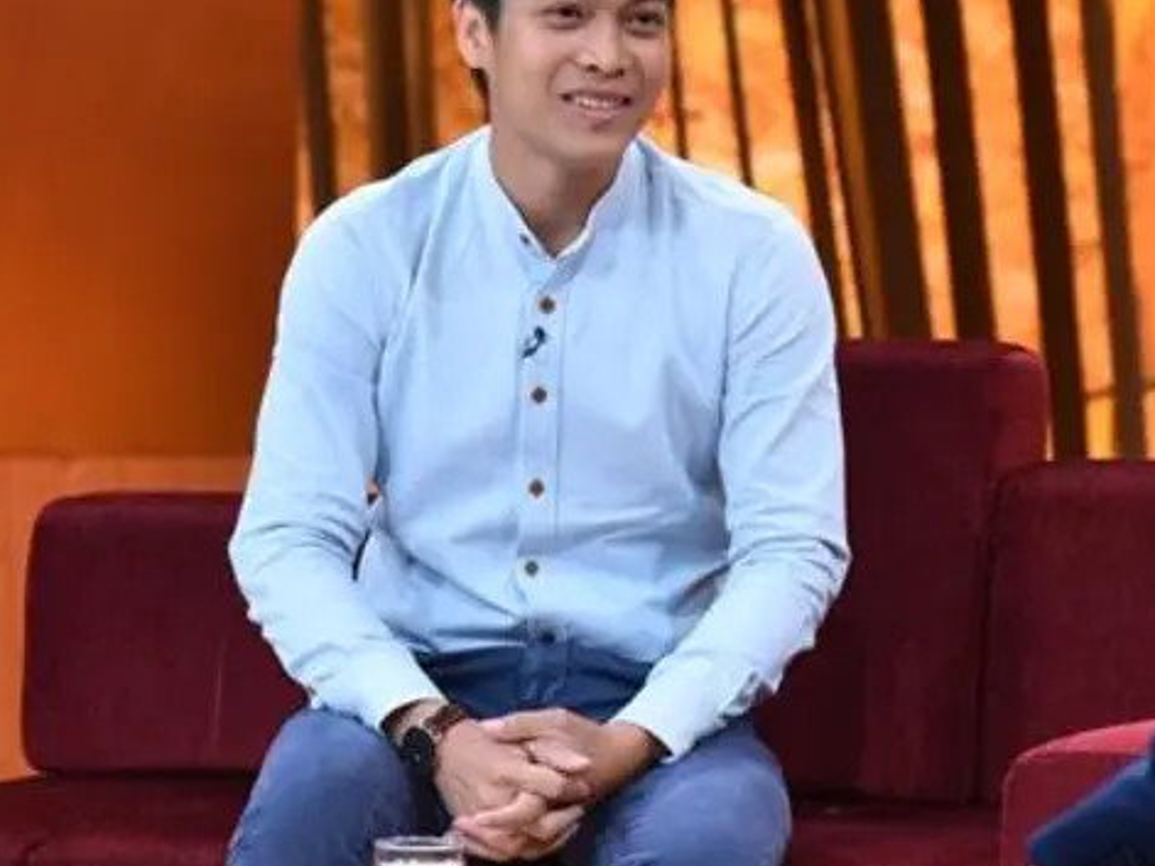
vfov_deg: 7.8
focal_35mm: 191
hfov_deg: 10.3
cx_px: 866
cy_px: 283
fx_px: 6371
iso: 1250
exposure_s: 1/160
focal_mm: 120
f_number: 4.5
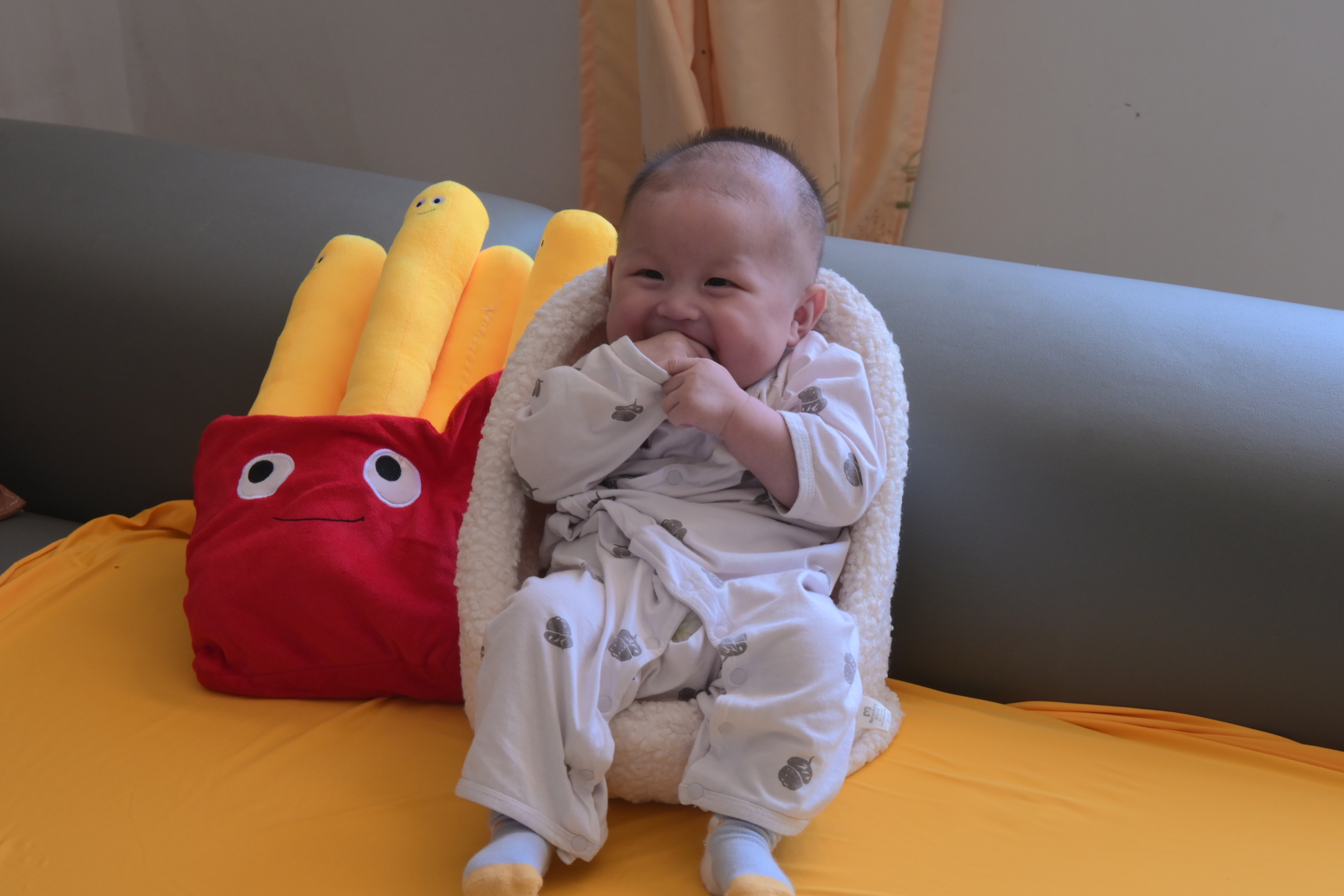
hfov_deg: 27.0
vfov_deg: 18.2
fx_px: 2800
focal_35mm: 75
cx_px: 672
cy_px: 448
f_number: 8
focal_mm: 50
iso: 640
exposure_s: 1/30
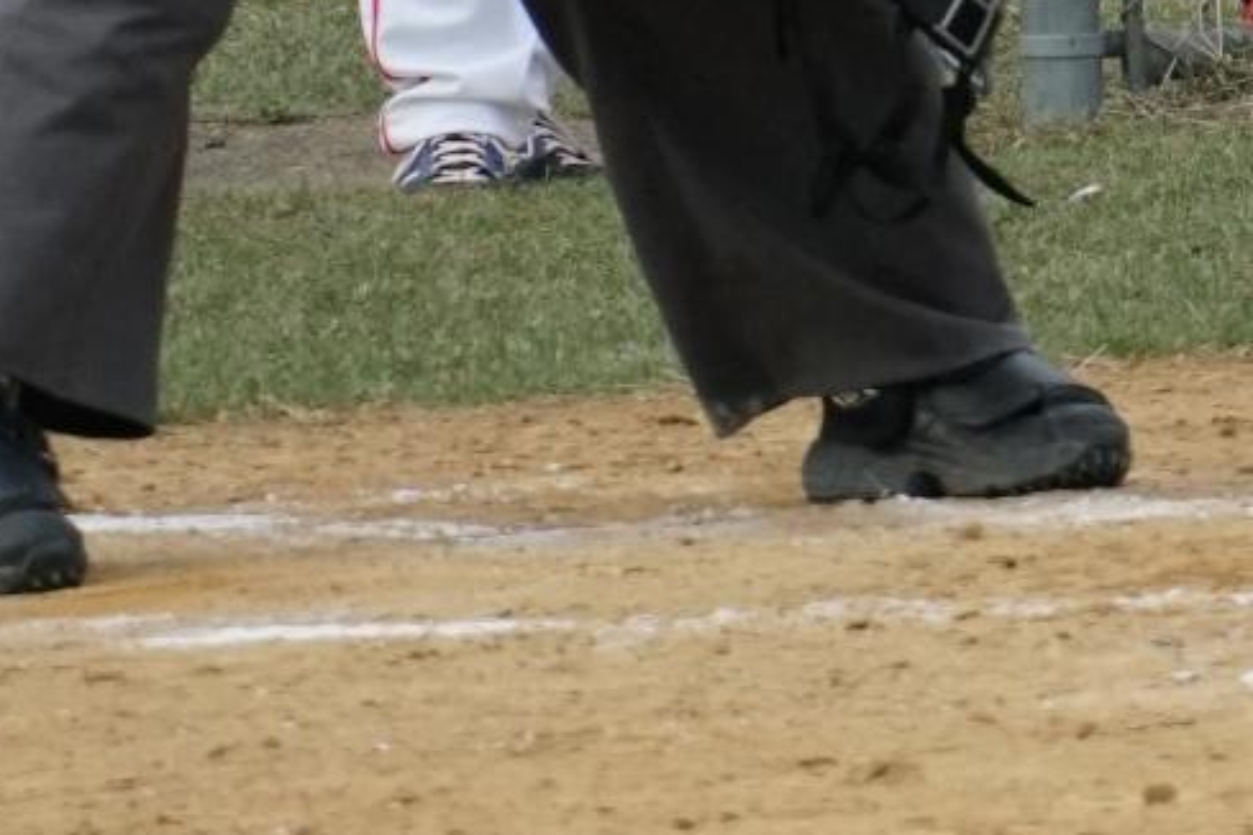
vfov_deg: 1.1
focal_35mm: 1242
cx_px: 2801
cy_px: -540
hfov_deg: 1.7
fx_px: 43227
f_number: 5.6
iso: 800
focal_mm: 135
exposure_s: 1/2000
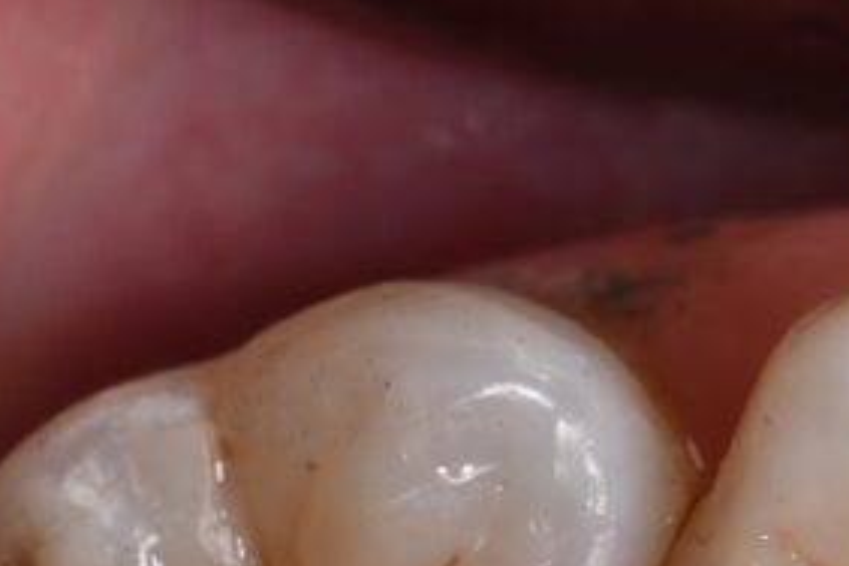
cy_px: 718
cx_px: 936
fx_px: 10069
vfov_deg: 3.2
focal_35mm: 427
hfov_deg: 4.8
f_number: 32
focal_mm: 105
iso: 200
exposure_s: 1/160
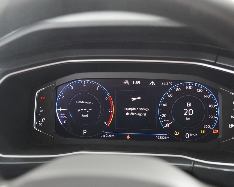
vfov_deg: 30.5
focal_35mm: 50
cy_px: 93
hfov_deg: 37.5
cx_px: 141
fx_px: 343
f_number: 2.8
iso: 4000
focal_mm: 29
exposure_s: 1/160
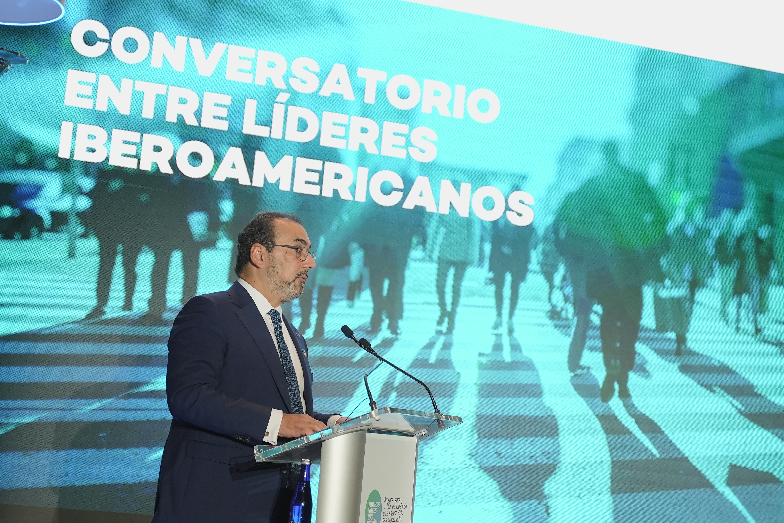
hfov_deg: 26.7
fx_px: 1655
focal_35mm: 76
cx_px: 392
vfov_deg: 17.9
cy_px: 262
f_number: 2.8
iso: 1250
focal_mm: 50.7
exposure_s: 1/200
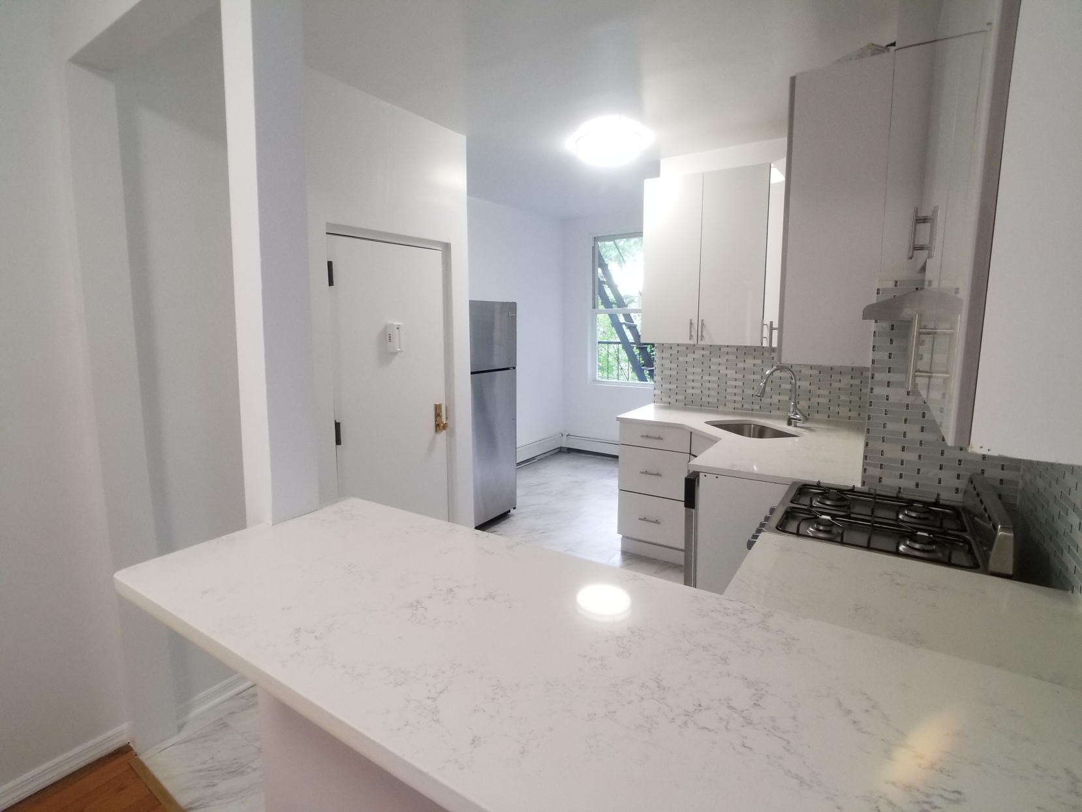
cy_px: 406
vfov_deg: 53.1
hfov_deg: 67.3
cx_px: 541
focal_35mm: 26
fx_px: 813
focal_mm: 4.3
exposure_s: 1/60
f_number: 1.7
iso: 160
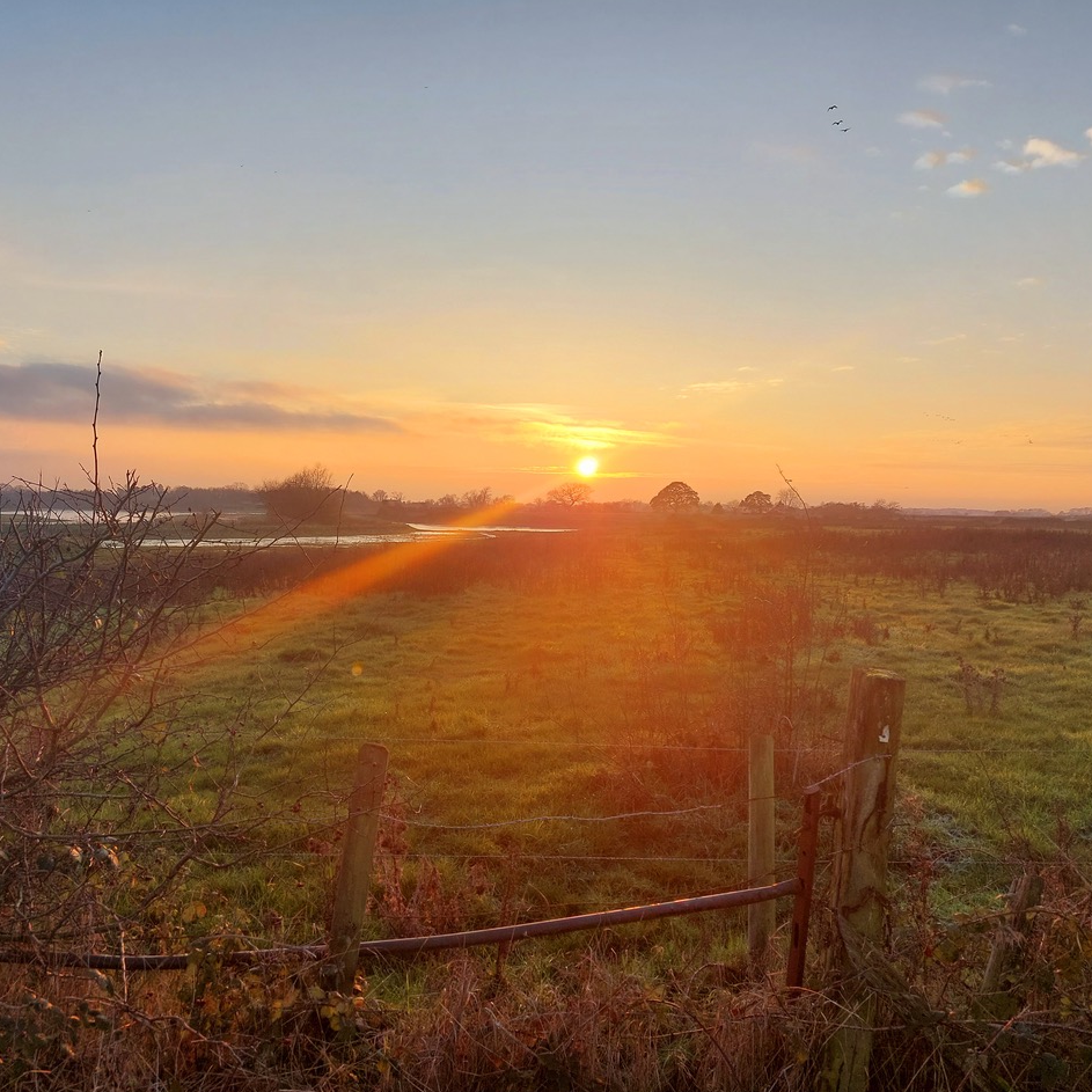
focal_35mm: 30
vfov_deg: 54.0
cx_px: 477
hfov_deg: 53.9
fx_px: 1071
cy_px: 549
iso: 25
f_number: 1.8
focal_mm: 5.23
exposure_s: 1/333
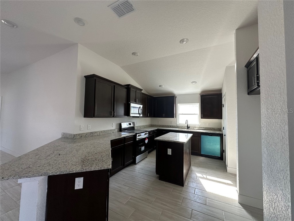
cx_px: 147
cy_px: 110
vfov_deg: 85.7
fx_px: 119
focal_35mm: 14
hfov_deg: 102.1
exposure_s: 1/99
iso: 160
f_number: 2.2
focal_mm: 2.22
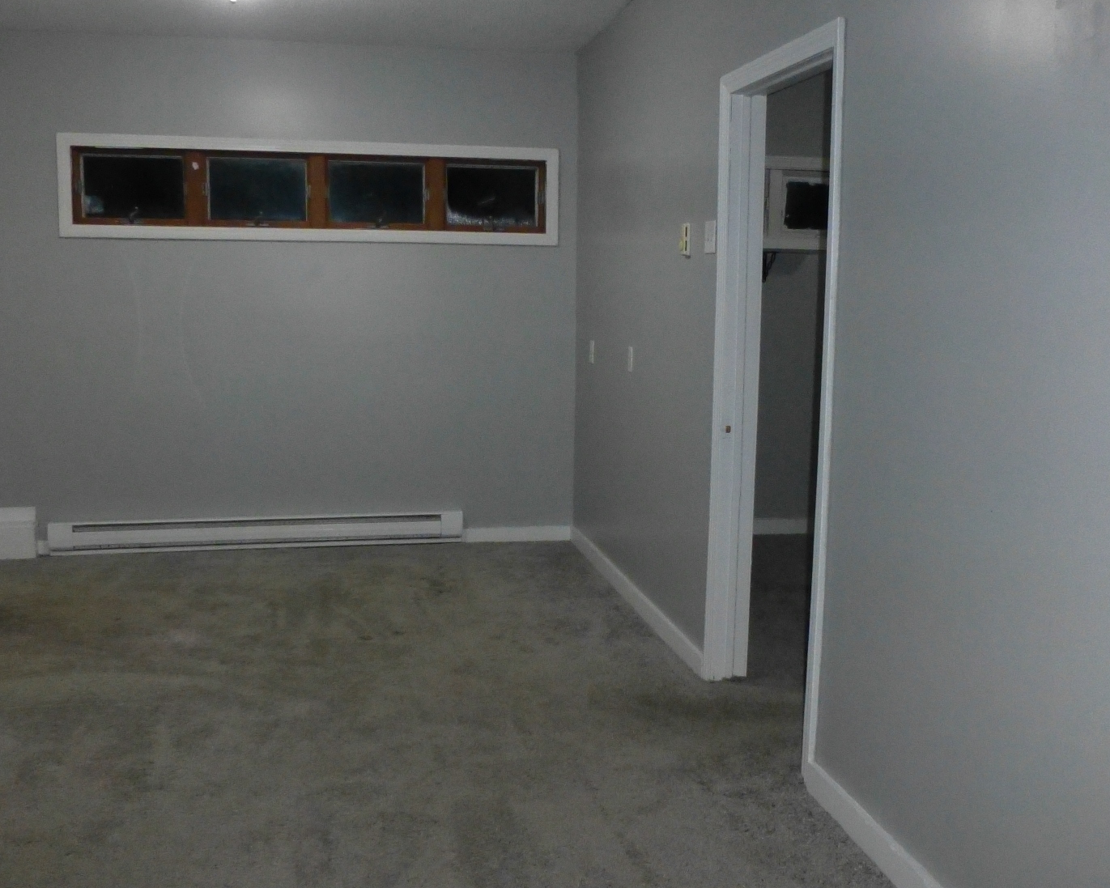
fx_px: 1150
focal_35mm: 35
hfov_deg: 51.5
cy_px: 452
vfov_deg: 42.2
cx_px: 570
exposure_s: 1/60
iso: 800
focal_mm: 4.3
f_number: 3.3
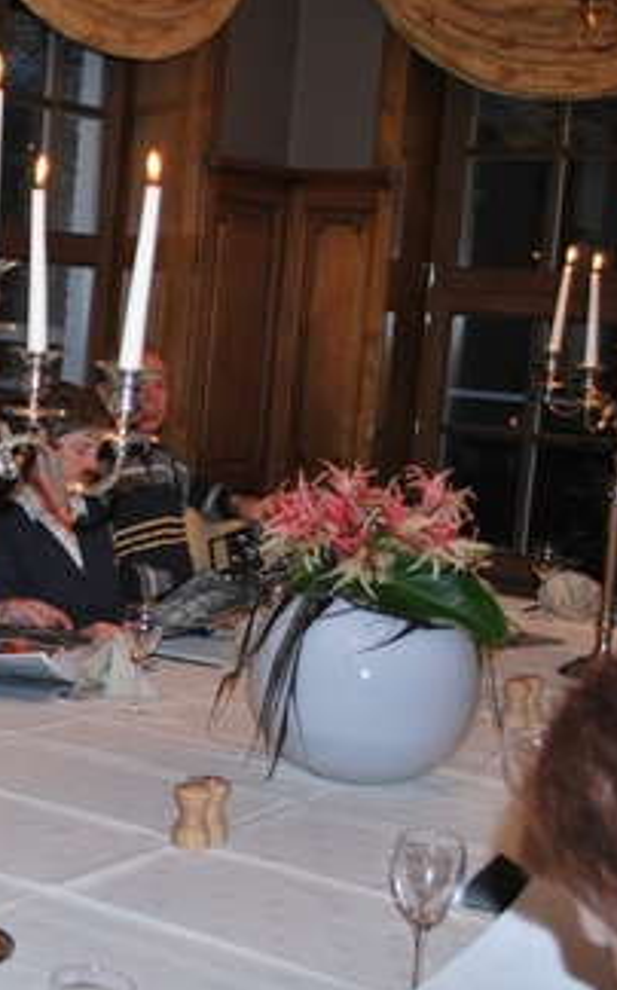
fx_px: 1833
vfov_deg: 30.2
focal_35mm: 68
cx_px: -241
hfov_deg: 17.6
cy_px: 484
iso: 200
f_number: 4.2
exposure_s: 1/60
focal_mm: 24
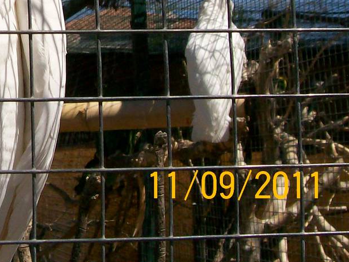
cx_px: -83
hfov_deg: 16.1
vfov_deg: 12.3
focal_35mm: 117
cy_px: -72
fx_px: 1179
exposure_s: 1/871
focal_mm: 7.6
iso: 80
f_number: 5.4
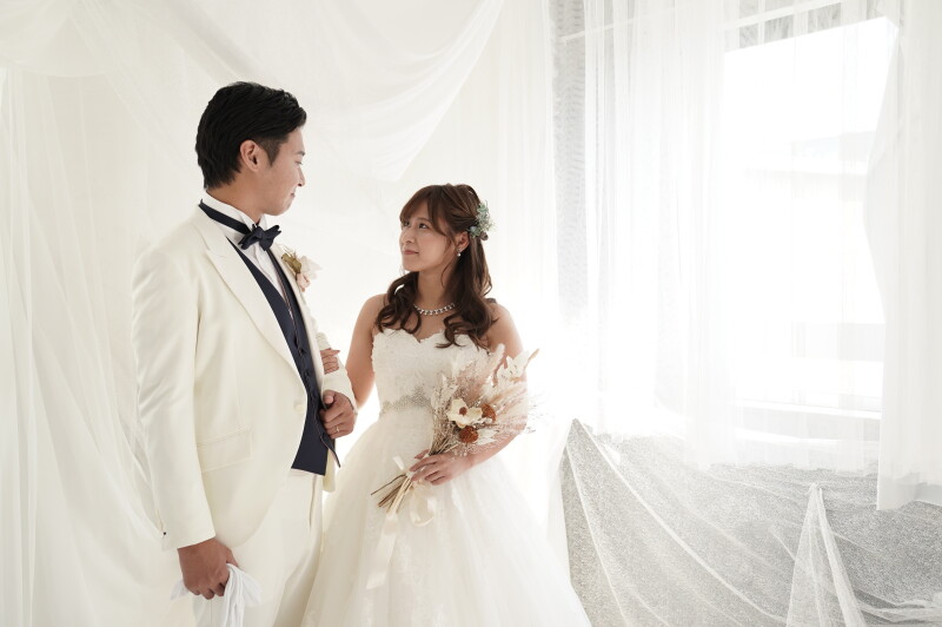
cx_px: 471
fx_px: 1020
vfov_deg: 34.2
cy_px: 314
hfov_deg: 49.6
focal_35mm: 39
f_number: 4
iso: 640
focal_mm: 39
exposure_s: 1/250
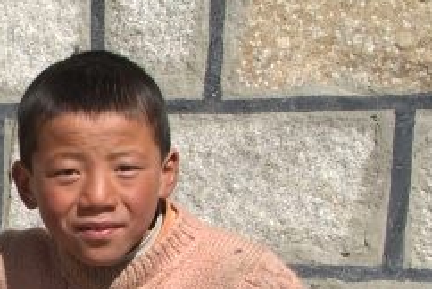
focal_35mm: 129
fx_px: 1550
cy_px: 447
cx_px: -118
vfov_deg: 10.3
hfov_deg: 15.2
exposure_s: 1/250
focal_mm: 26
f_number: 8
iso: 100
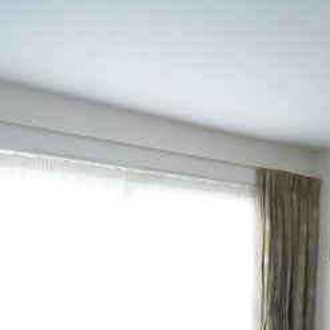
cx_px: 235
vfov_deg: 34.3
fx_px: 475
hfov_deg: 37.7
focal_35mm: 44
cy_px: 343
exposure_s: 1/60
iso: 250
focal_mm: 16
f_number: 5
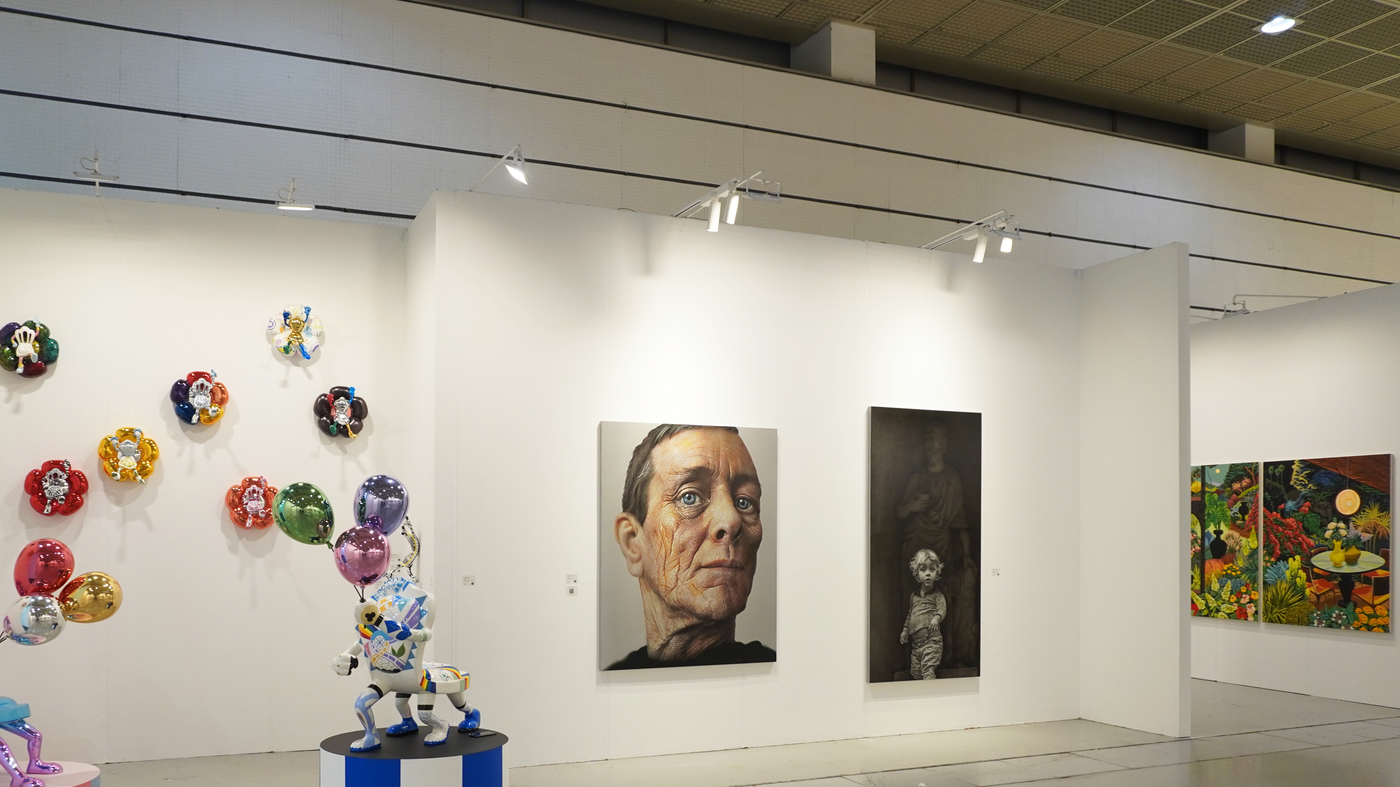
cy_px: 533
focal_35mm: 30
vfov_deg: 38.4
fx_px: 1114
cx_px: 658
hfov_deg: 64.3
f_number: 4
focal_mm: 16
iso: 400
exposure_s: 1/160
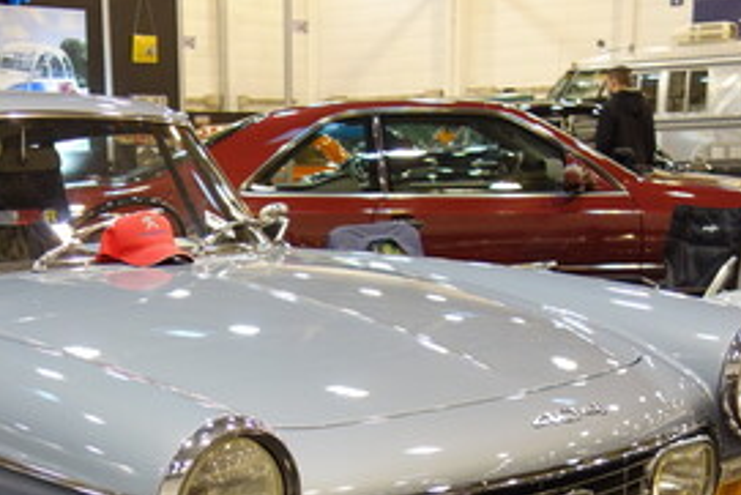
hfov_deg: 31.6
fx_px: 1277
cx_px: 161
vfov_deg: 21.2
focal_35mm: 62
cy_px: 495
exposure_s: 1/60
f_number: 1.8
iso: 125
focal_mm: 10.4
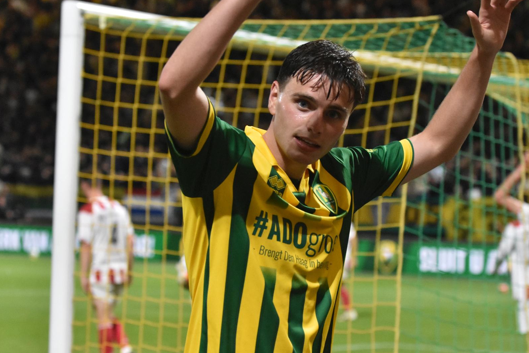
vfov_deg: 10.8
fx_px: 1866
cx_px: 286
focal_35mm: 127
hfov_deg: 16.1
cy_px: 180
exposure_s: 1/500
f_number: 2.8
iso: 3200
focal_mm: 70
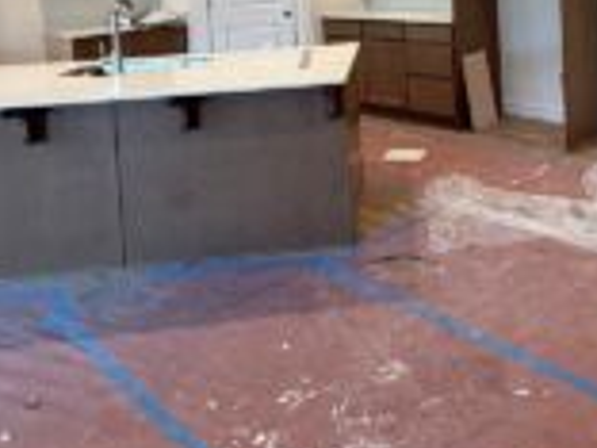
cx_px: 482
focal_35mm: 36
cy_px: -27
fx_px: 621
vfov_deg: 34.9
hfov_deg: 48.3
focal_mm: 2.22
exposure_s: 1/120
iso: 250
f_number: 2.2
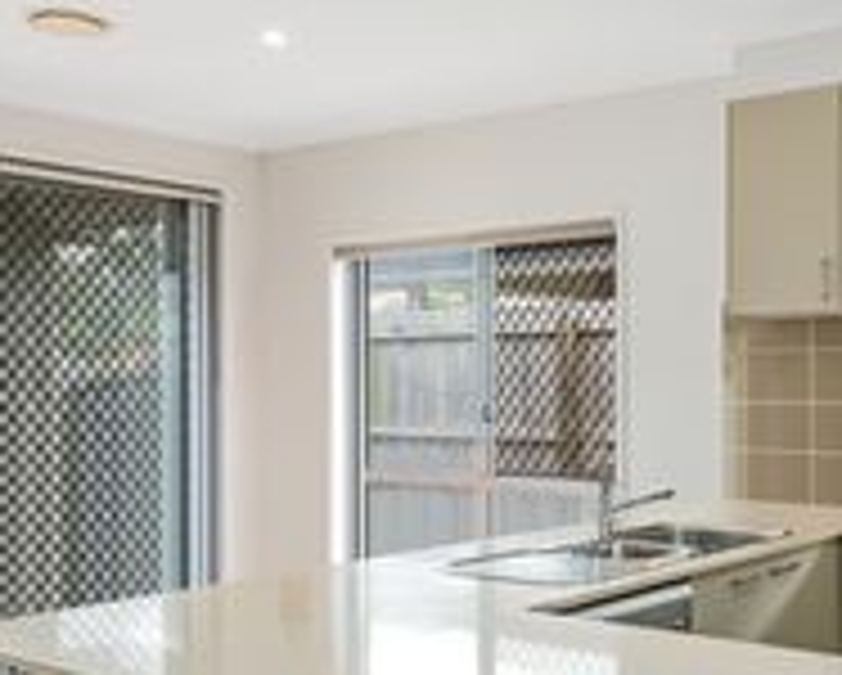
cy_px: 592
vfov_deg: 41.5
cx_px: 905
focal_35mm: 33
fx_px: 823
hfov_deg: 43.3
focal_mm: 14
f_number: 11
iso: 400
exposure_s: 1/100
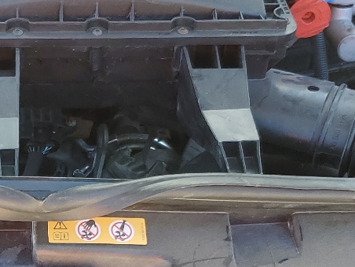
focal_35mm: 92
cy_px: 255
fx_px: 943
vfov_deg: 15.8
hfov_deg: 20.7
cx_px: 16
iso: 50
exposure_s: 1/312
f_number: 1.5
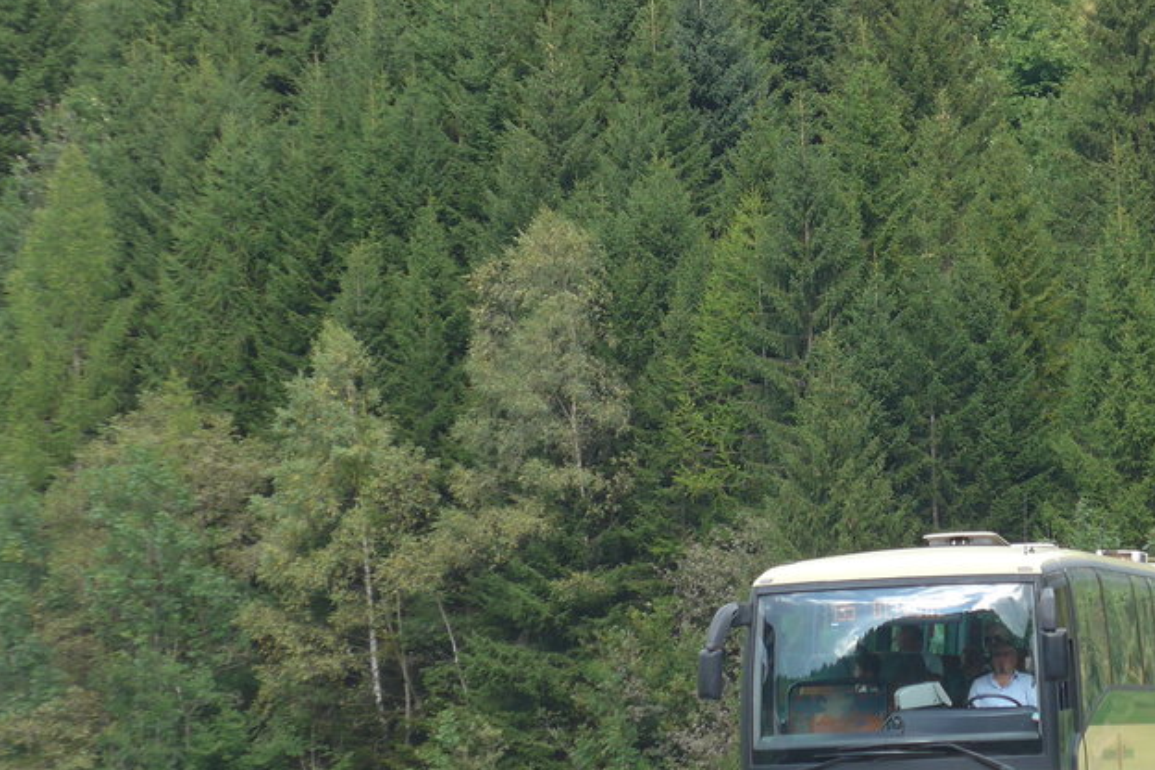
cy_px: 389
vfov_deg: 9.3
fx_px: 4748
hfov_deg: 13.8
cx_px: 888
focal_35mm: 148
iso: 80
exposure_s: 1/160
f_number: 4.2
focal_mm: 15
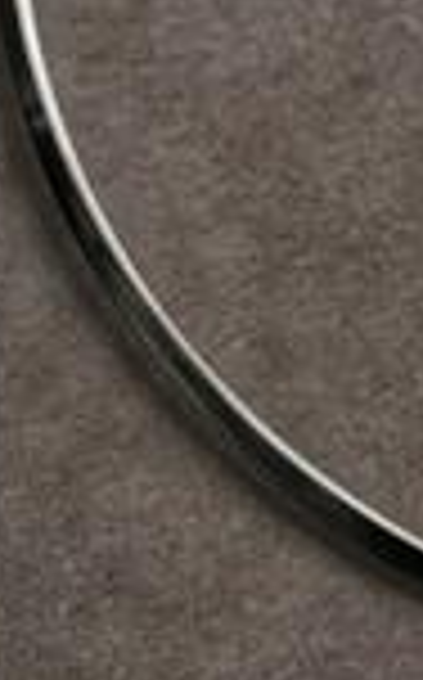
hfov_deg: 10.4
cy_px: 360
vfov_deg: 18.3
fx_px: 2109
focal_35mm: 114
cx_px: 873
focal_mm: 5.58
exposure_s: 1/330
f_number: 1.8
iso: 50
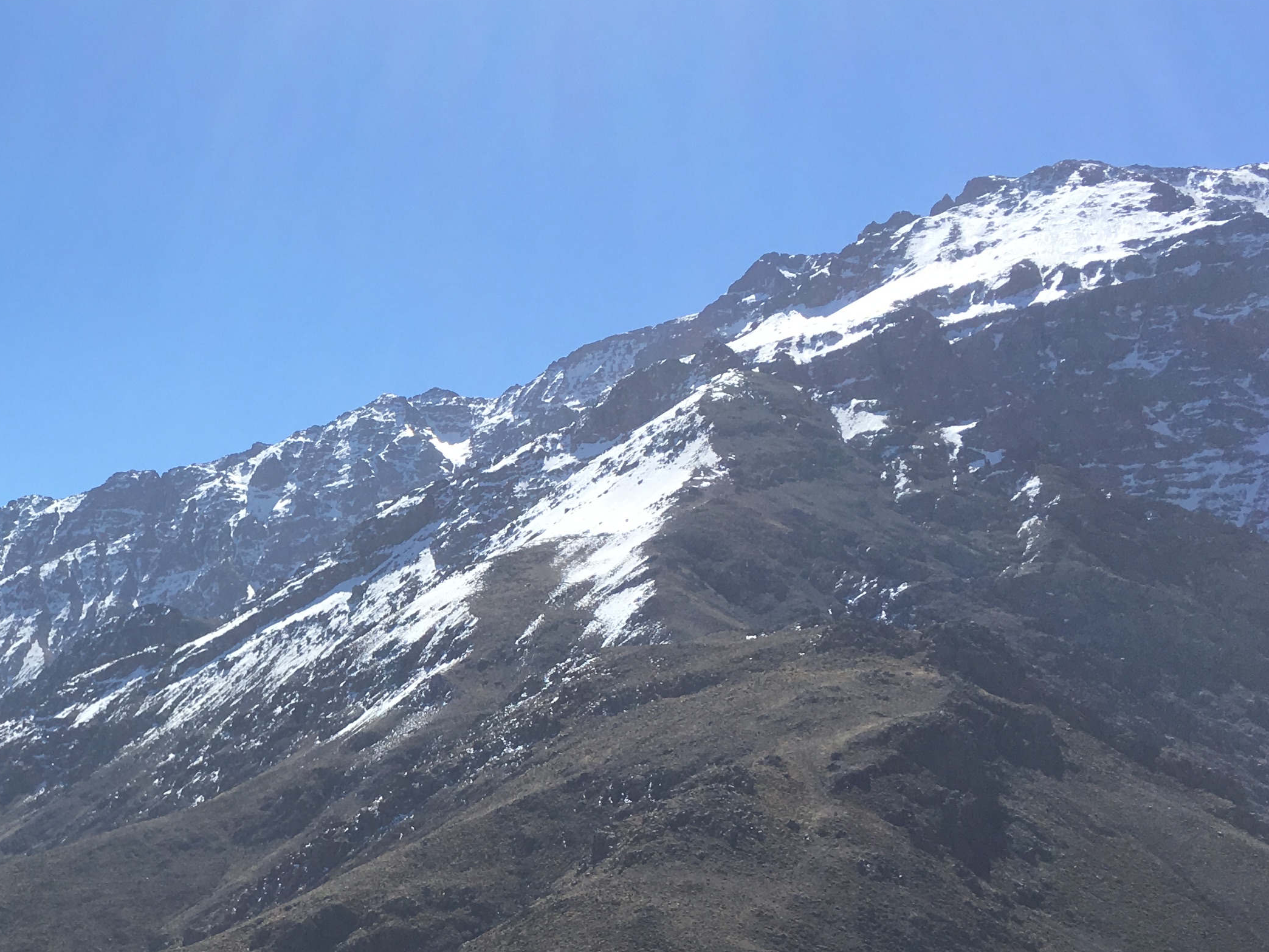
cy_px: 697
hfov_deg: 32.6
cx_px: 117
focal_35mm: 56
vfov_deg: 25.8
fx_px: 2053
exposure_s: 1/1972
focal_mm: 4.15
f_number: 2.2
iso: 25
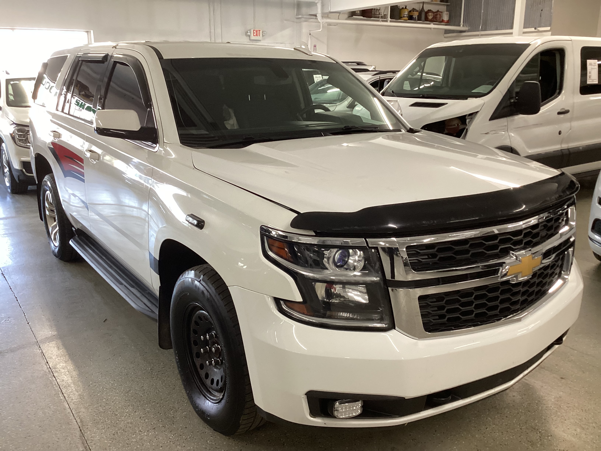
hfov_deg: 58.4
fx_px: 538
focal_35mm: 31
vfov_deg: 45.4
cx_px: 300
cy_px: 226
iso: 160
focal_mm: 3.3
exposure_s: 1/60
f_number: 2.4
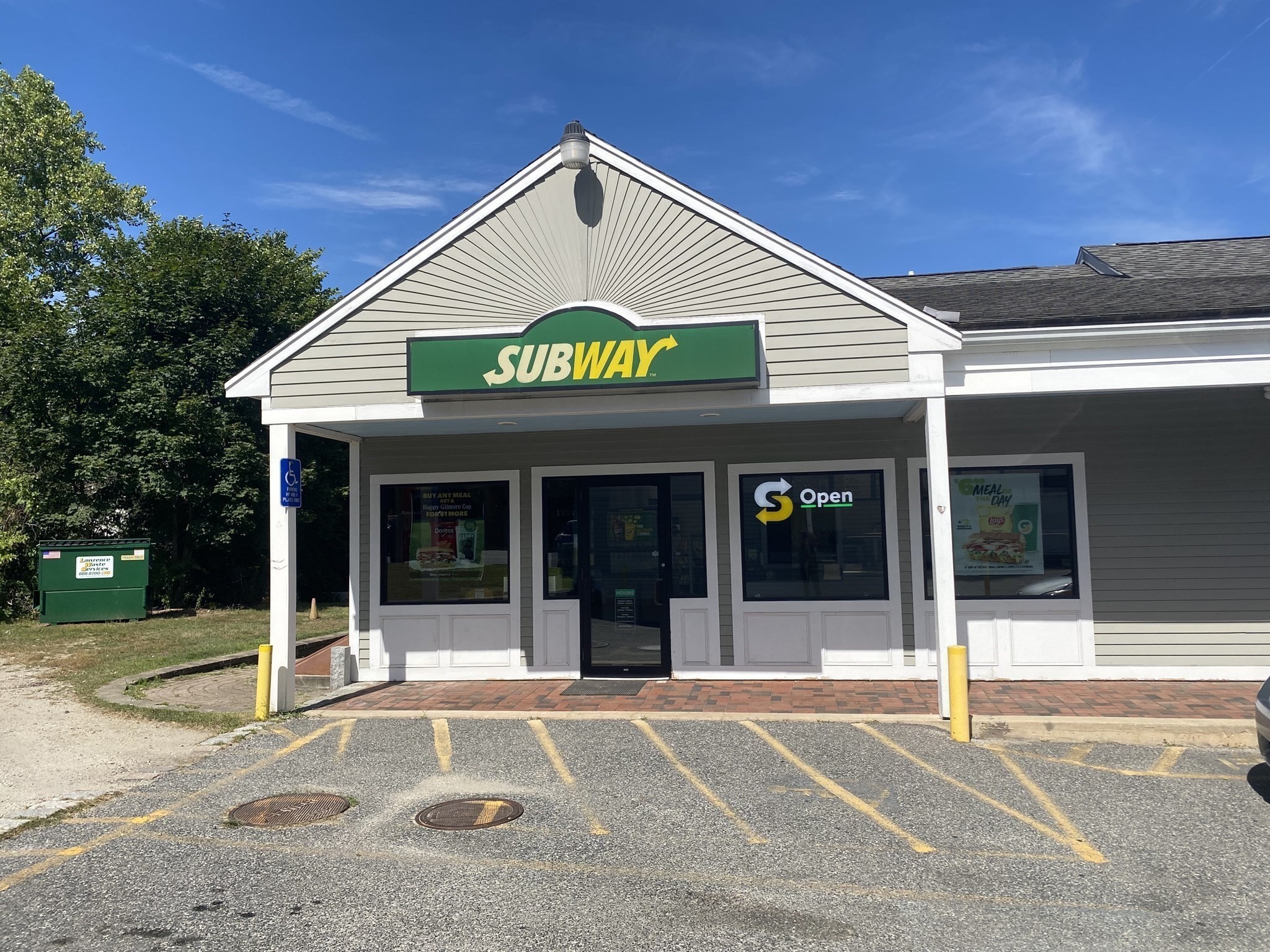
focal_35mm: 26
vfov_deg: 53.1
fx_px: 954
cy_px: 476
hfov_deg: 67.3
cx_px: 635
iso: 32
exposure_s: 1/3731
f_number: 1.8
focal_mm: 4.25
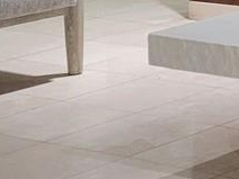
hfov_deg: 9.0
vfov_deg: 7.3
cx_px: 584
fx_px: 1353
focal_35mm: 196
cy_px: -191
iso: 200
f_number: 1.8
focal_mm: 5.4
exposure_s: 1/40
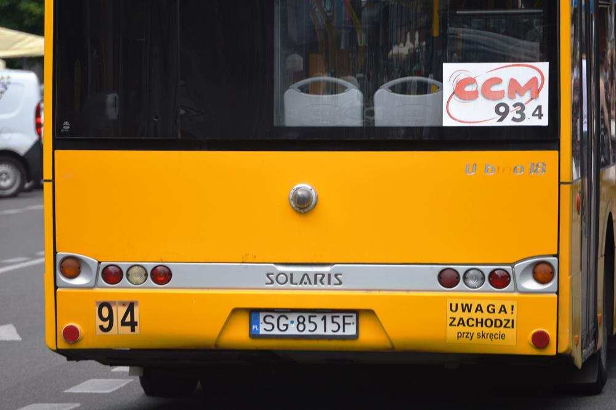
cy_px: 205
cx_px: 308
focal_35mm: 300
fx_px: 5129
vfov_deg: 4.6
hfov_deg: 6.9
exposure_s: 1/320
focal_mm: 200
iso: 100
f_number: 5.6
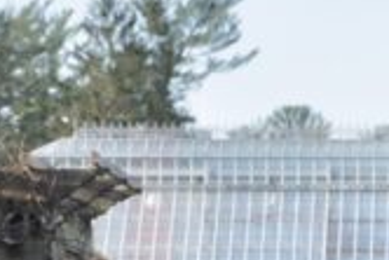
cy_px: 579
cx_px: 323
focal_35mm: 323
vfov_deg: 4.2
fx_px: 3493
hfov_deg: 6.4
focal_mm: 70
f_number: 9
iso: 400
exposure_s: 1/125
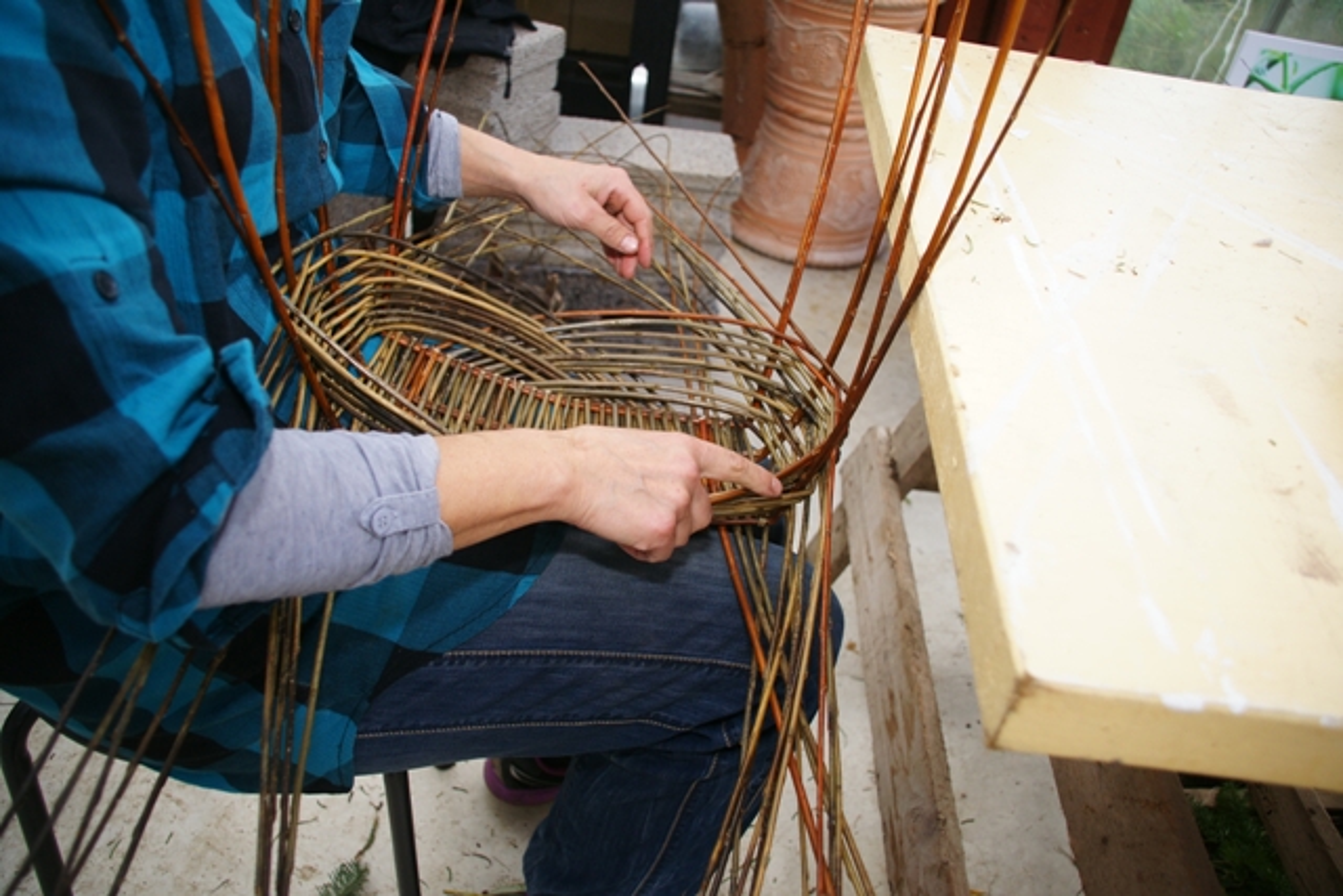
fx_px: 1007
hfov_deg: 67.4
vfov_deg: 48.0
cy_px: 448
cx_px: 672
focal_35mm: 27
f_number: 3.5
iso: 200
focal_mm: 18
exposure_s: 1/200
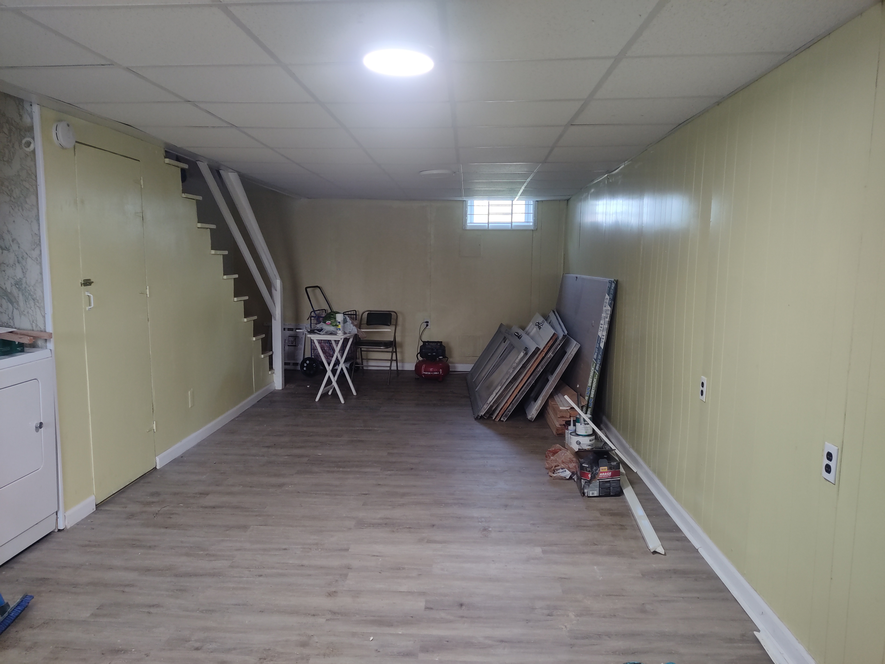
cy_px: 332
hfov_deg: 65.3
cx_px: 442
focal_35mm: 27
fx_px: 690
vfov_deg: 51.4
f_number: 1.79
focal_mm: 4.71
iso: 284
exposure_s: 1/25
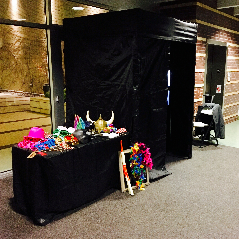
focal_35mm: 35
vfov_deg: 47.2
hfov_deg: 46.7
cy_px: 121
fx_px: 273
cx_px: 152
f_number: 2.2
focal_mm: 4.15
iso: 250
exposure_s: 1/15
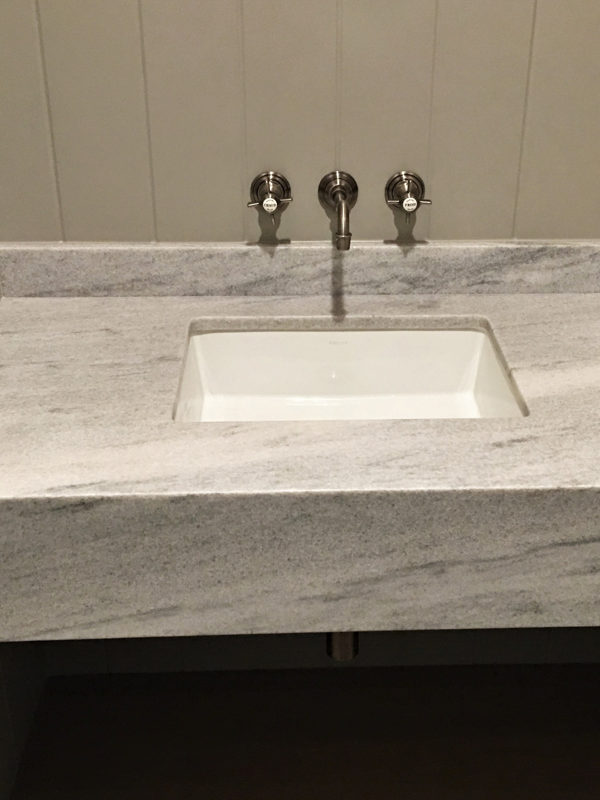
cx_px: 347
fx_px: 1017
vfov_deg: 42.9
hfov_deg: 32.8
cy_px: 405
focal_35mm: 44
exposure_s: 1/15
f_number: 2.2
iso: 100
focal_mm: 4.15
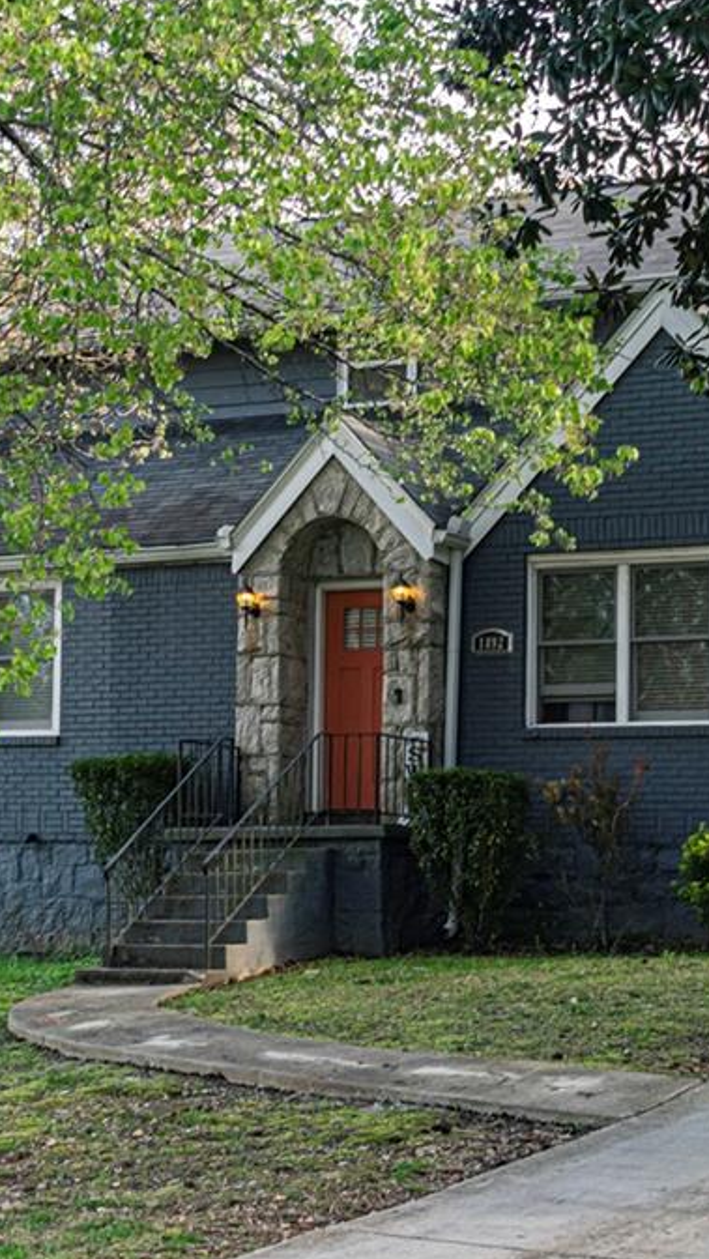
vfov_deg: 24.7
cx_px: 434
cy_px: 632
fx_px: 2872
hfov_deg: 14.1
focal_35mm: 86
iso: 200
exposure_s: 1/100
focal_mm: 36
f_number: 5.6
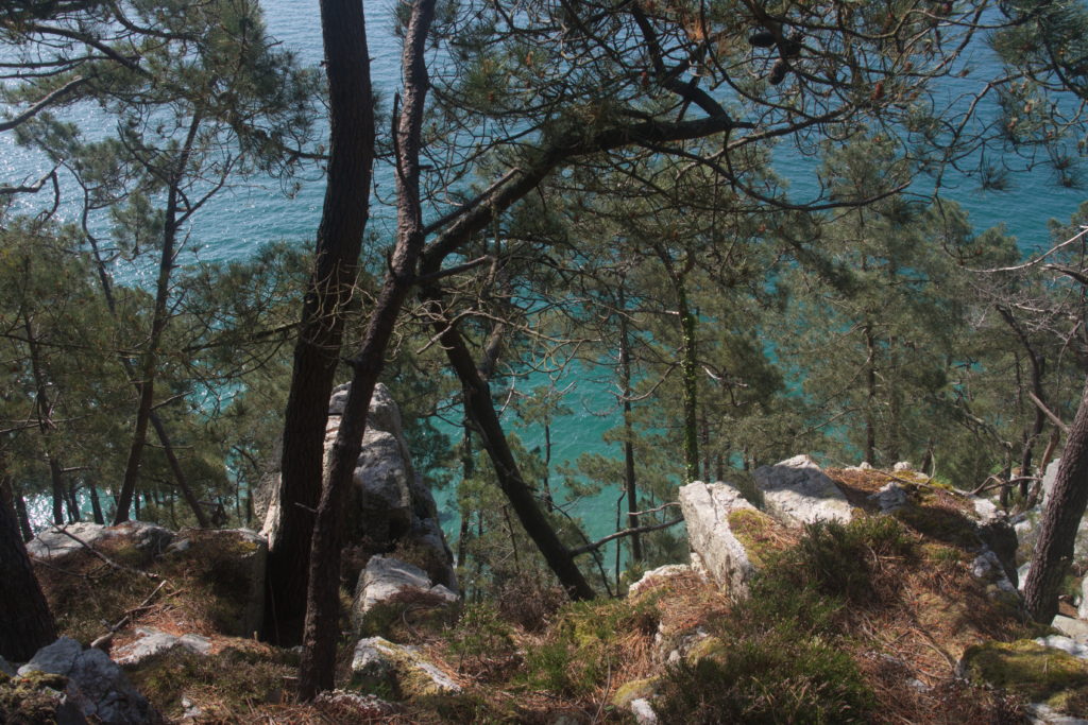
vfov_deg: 40.0
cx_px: 544
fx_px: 997
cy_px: 362
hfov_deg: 57.2
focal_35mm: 33
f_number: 11
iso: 200
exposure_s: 1/125
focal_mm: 22
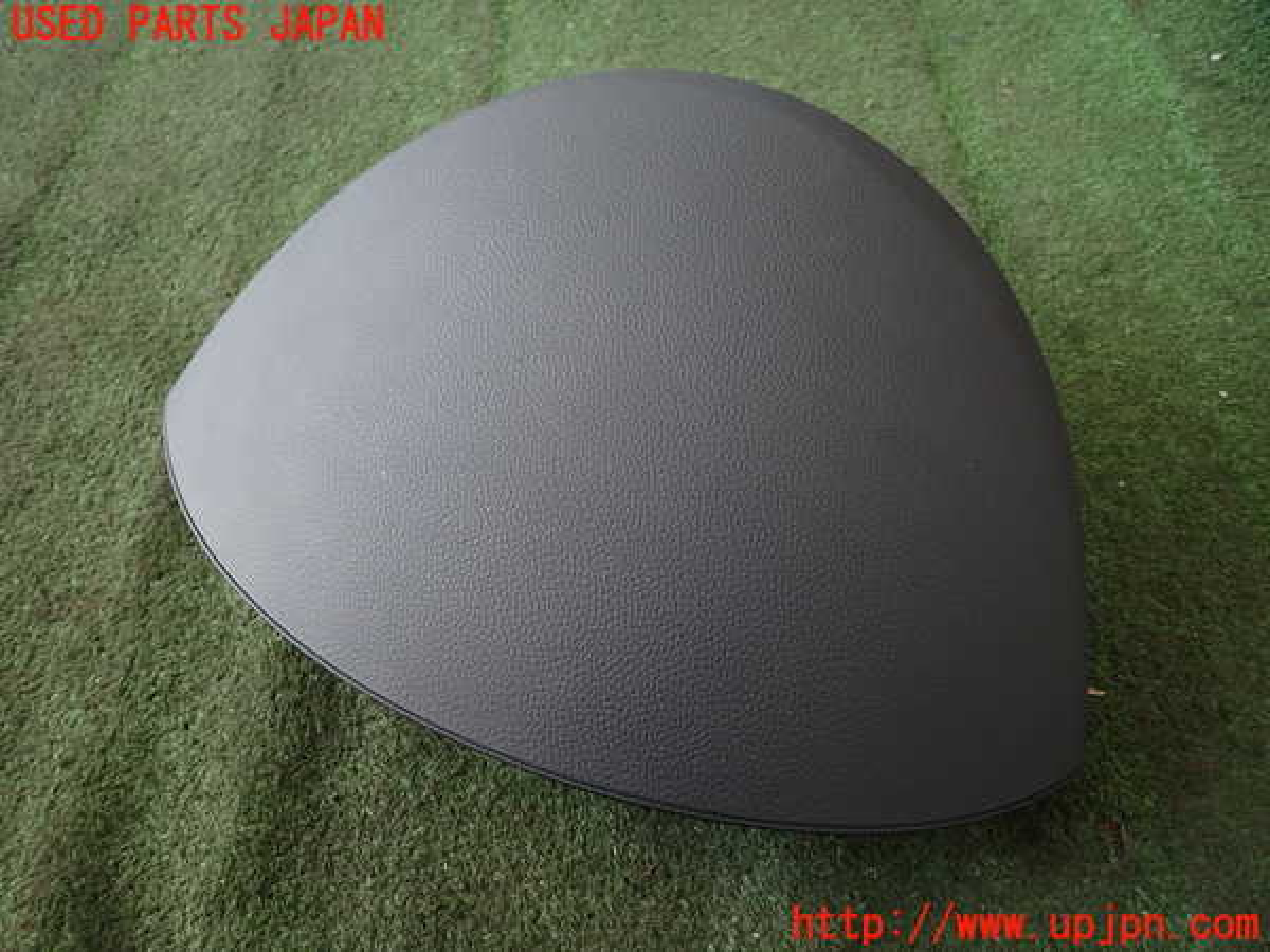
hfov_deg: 69.4
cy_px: 476
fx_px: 917
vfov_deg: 54.9
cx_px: 635
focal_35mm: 25
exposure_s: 1/60
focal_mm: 4.5
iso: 125
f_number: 2
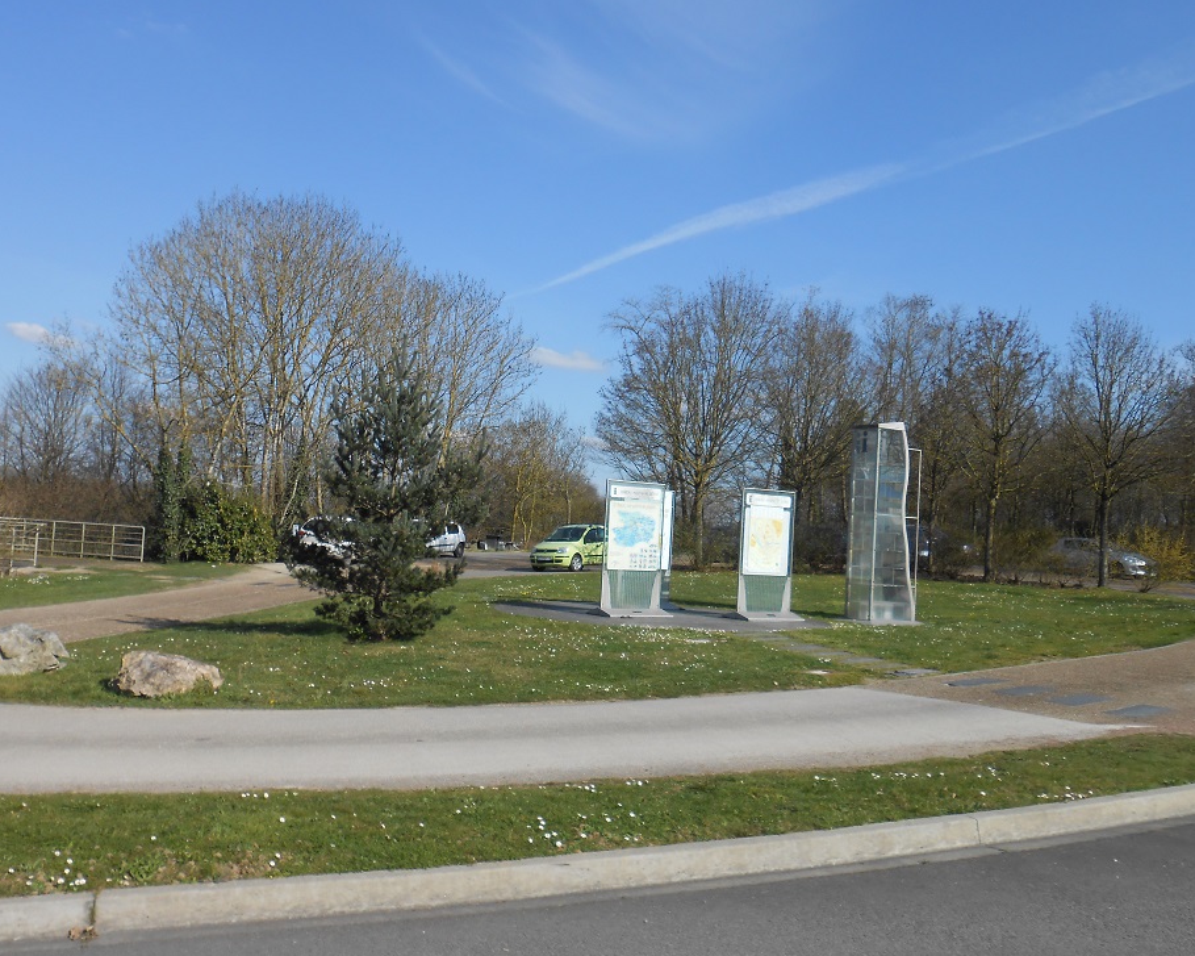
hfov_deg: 54.2
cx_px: 601
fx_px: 1167
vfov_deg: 44.5
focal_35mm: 33
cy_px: 479
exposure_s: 1/1000
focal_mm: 5.3
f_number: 3.8
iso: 80
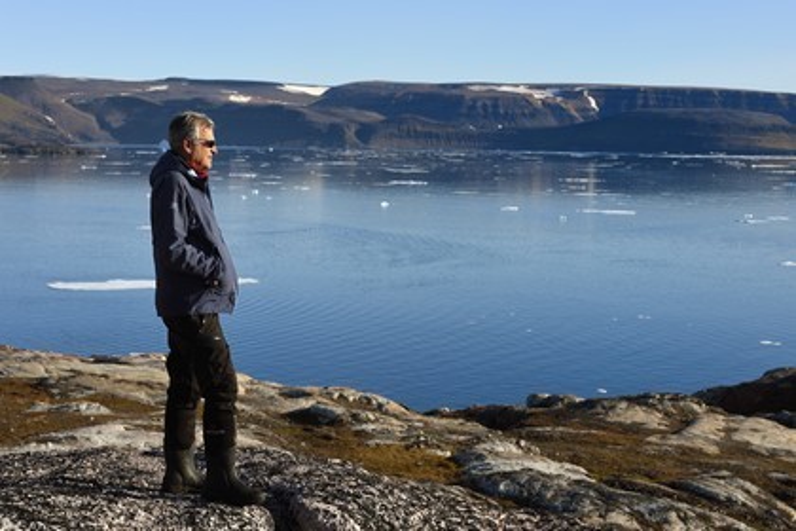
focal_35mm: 78
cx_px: 398
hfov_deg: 26.0
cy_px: 266
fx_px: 1725
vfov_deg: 17.5
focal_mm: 78
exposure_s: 1/320
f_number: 10
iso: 200
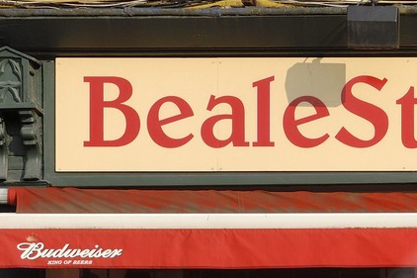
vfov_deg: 5.0
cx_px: 717
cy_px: 525
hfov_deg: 7.4
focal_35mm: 273
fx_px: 3161
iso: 100
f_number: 8
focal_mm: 48
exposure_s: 1/160
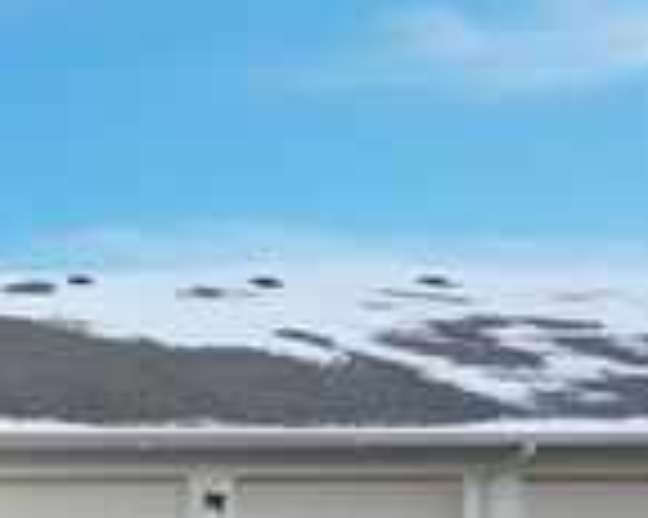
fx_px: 939
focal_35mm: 49
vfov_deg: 29.6
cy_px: 457
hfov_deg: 24.4
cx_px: -428
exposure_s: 1/4000
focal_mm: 10
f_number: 4
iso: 100
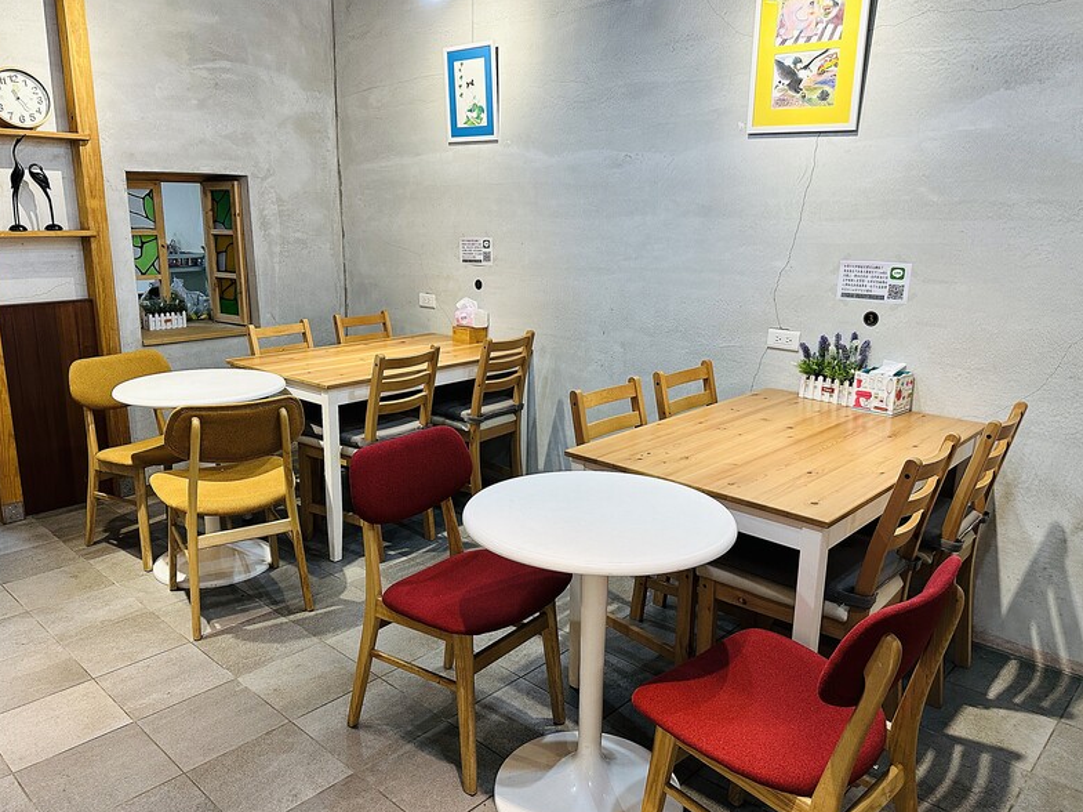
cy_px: 405
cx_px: 510
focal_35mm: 26
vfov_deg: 53.0
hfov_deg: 67.3
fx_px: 813
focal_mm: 6.86
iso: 200
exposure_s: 1/120
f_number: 1.78
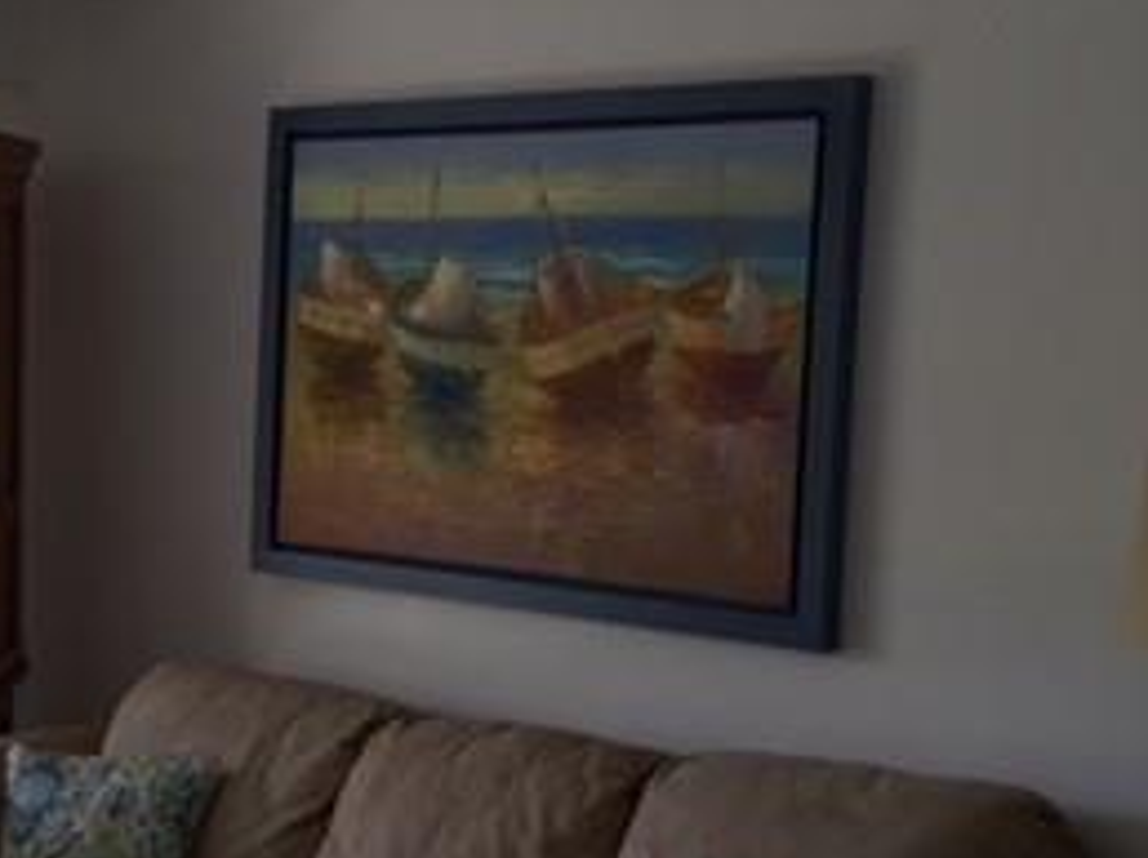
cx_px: 156
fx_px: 2386
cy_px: 613
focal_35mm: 72
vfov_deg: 20.3
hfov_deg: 26.3
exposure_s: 1/120
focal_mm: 4.15
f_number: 2.2
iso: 40
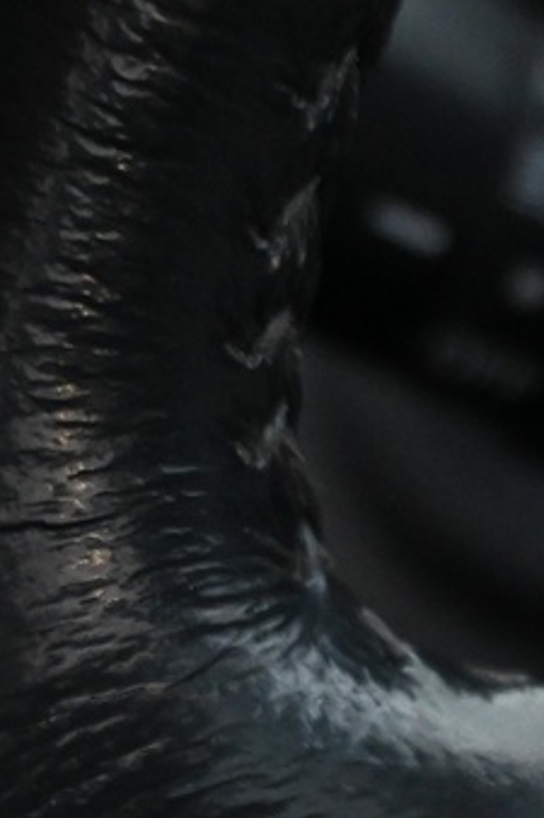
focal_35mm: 148
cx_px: 1182
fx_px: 3349
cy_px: 1087
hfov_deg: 8.7
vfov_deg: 13.4
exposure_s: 1/30
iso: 2500
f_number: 3.8
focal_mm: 20.5
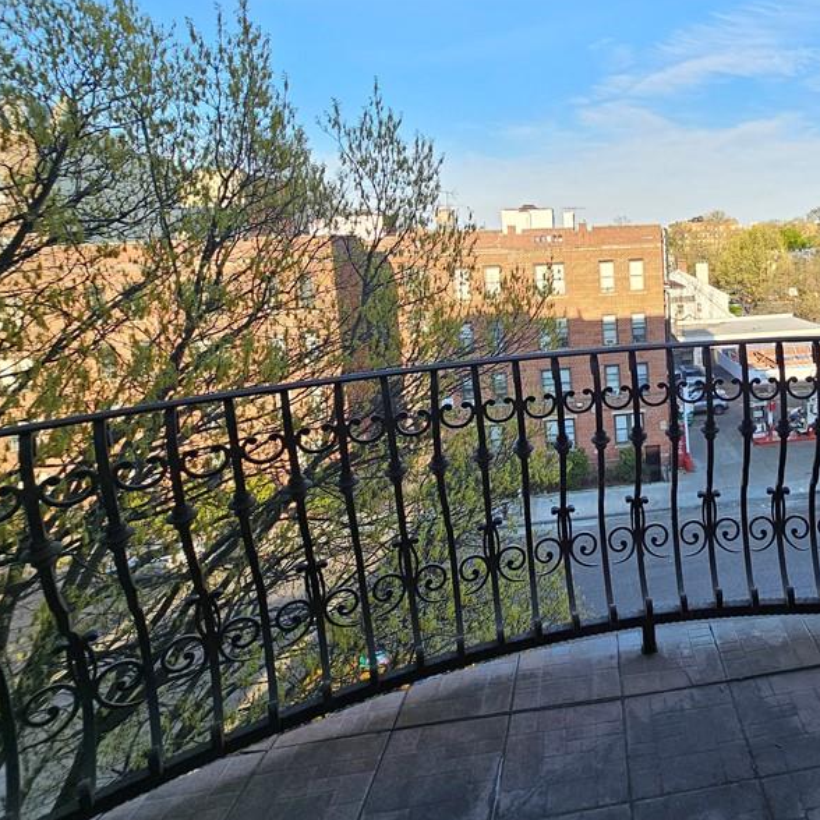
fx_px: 536
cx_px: 664
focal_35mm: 20
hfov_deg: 67.3
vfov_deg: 73.5
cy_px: 307
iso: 50
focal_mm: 2.2
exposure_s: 1/396
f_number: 2.2
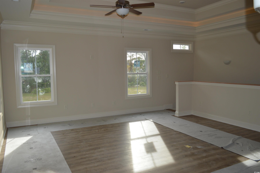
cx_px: 130
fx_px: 216
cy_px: 86
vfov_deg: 43.5
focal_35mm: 30
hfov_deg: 62.0
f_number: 4
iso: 100
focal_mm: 20
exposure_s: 1/200
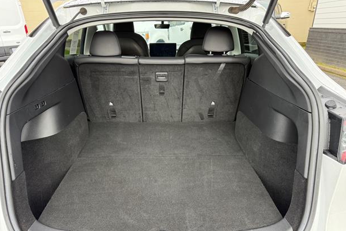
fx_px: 250
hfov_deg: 69.4
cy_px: 133
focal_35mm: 26
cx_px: 168
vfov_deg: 49.4
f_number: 1.78
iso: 160
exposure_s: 1/243
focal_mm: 6.76
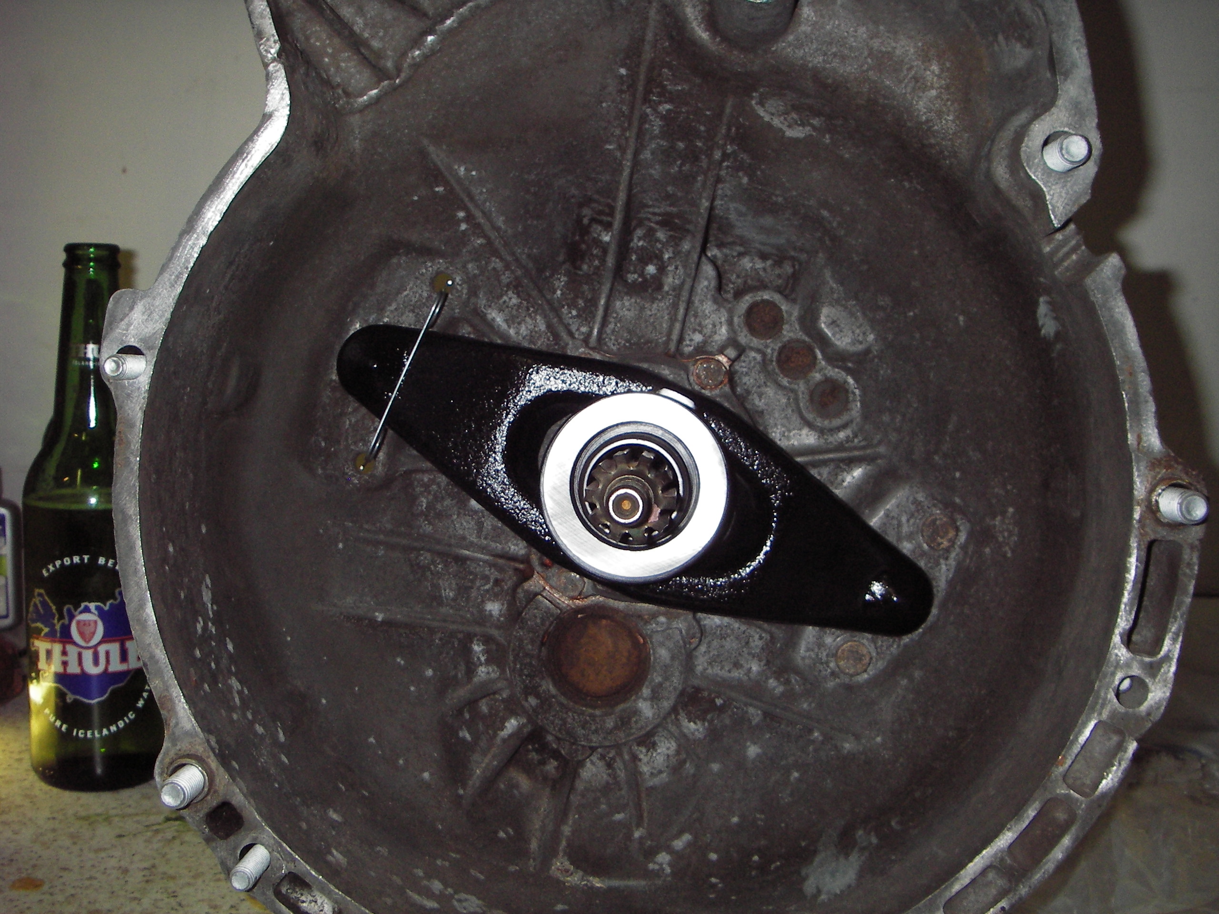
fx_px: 1338
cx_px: 610
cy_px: 457
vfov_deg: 37.7
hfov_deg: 49.0
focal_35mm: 38
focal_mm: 6.3
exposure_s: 1/30
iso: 100
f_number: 3.3
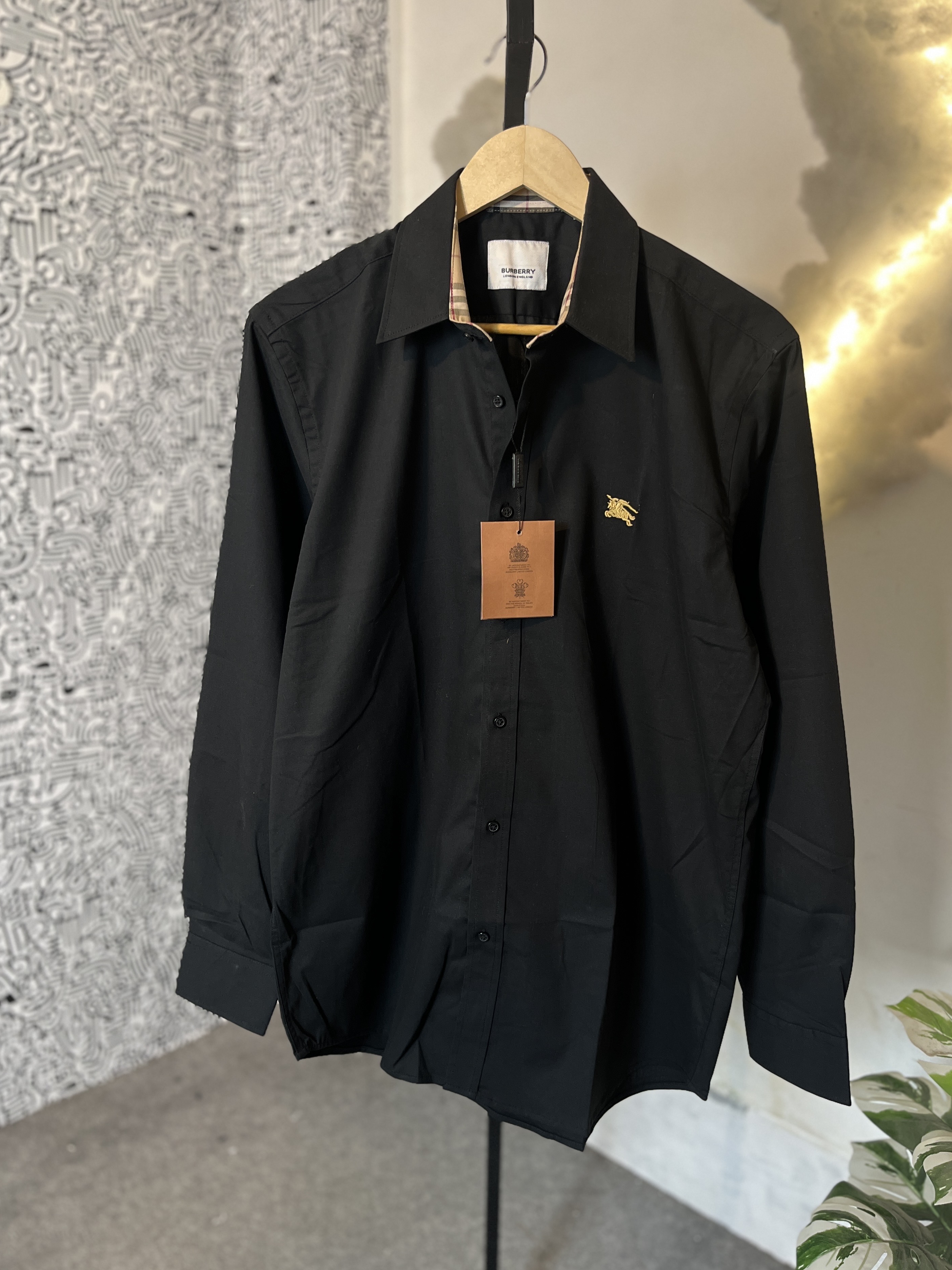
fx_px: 1027
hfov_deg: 49.7
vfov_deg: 63.4
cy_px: 597
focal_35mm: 28
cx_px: 504
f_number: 1.6
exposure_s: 1/50
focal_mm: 5.1
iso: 200
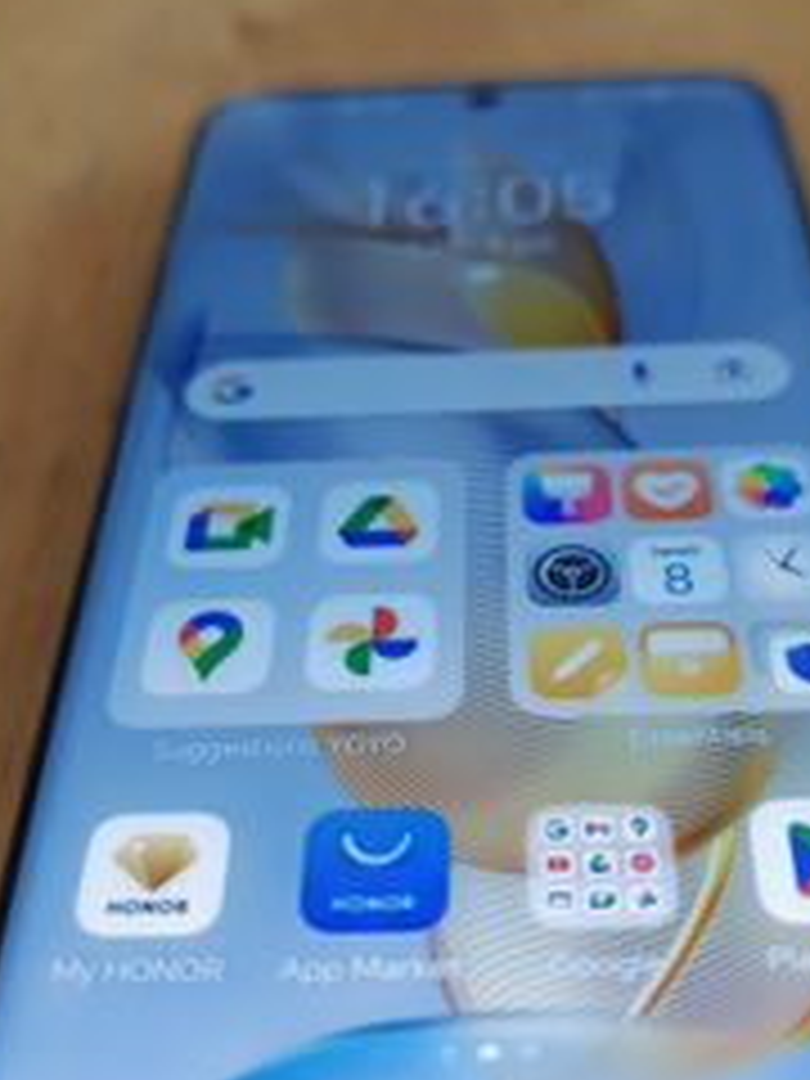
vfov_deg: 39.7
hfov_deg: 30.3
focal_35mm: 48
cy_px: 538
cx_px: 441
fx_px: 1498
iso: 259
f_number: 1.6
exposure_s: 1/100
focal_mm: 7.62
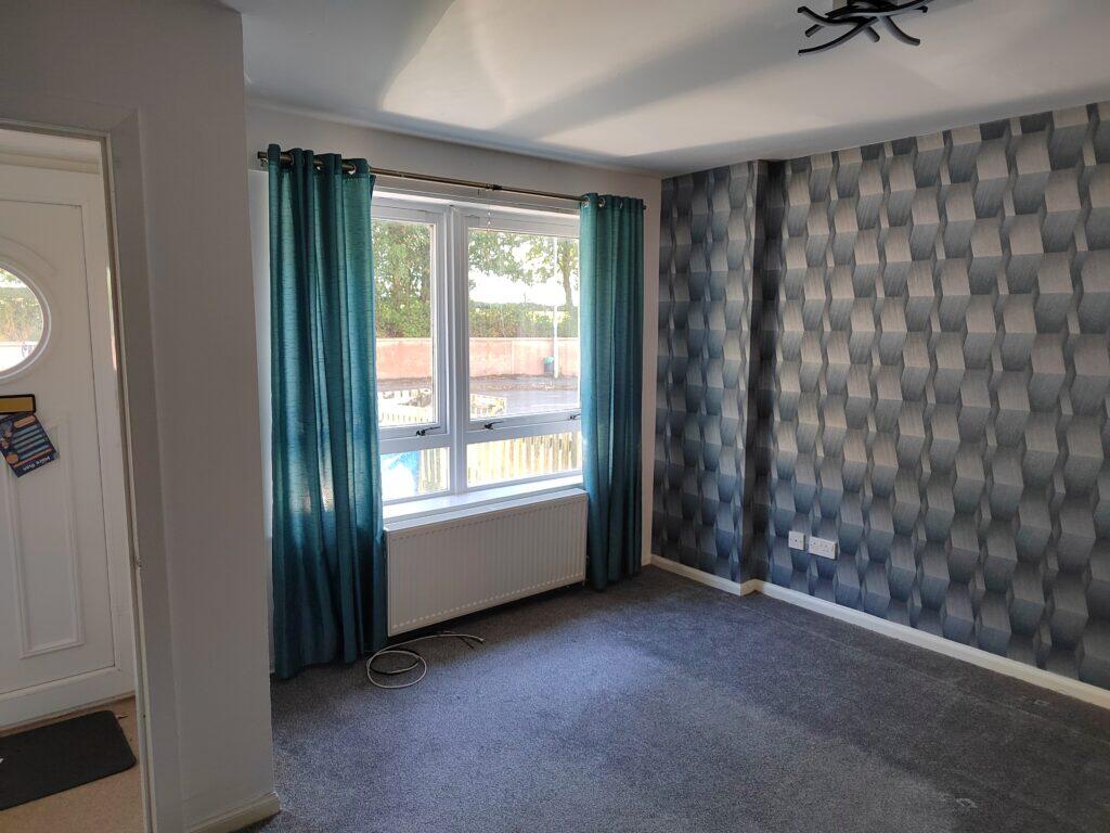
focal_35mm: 23
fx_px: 738
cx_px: 555
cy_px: 416
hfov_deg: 73.9
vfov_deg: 58.9
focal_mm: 5.52
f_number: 1.9
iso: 1106
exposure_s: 1/120
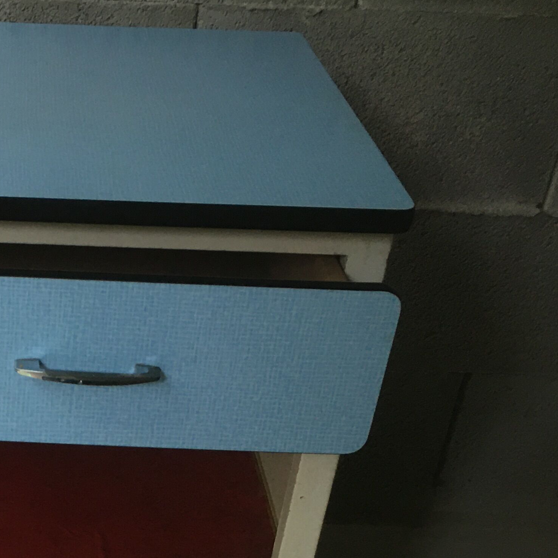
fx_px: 1277
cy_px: 546
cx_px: -27
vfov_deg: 23.7
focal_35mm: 70
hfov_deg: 23.4
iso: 40
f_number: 2.2
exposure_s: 1/17
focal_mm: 4.15
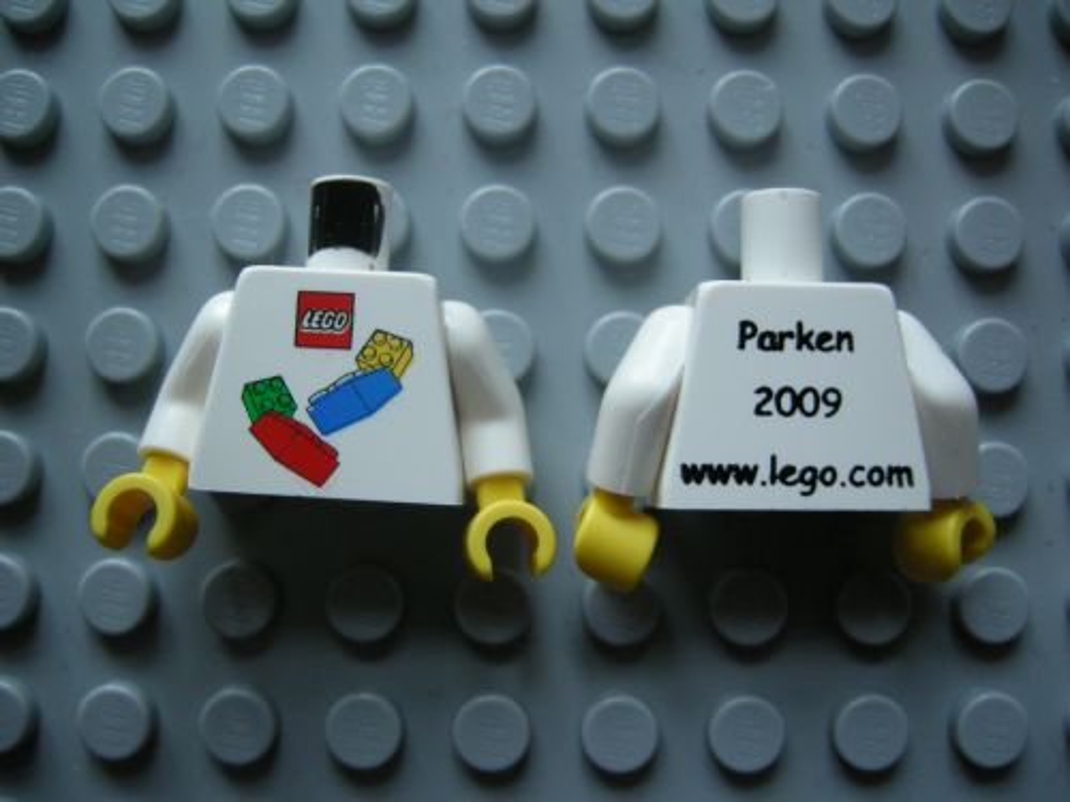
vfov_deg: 39.7
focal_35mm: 36
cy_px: 401
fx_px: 1113
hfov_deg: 51.4
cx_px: 535
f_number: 2.7
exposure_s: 1/59.8
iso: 169
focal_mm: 7.5
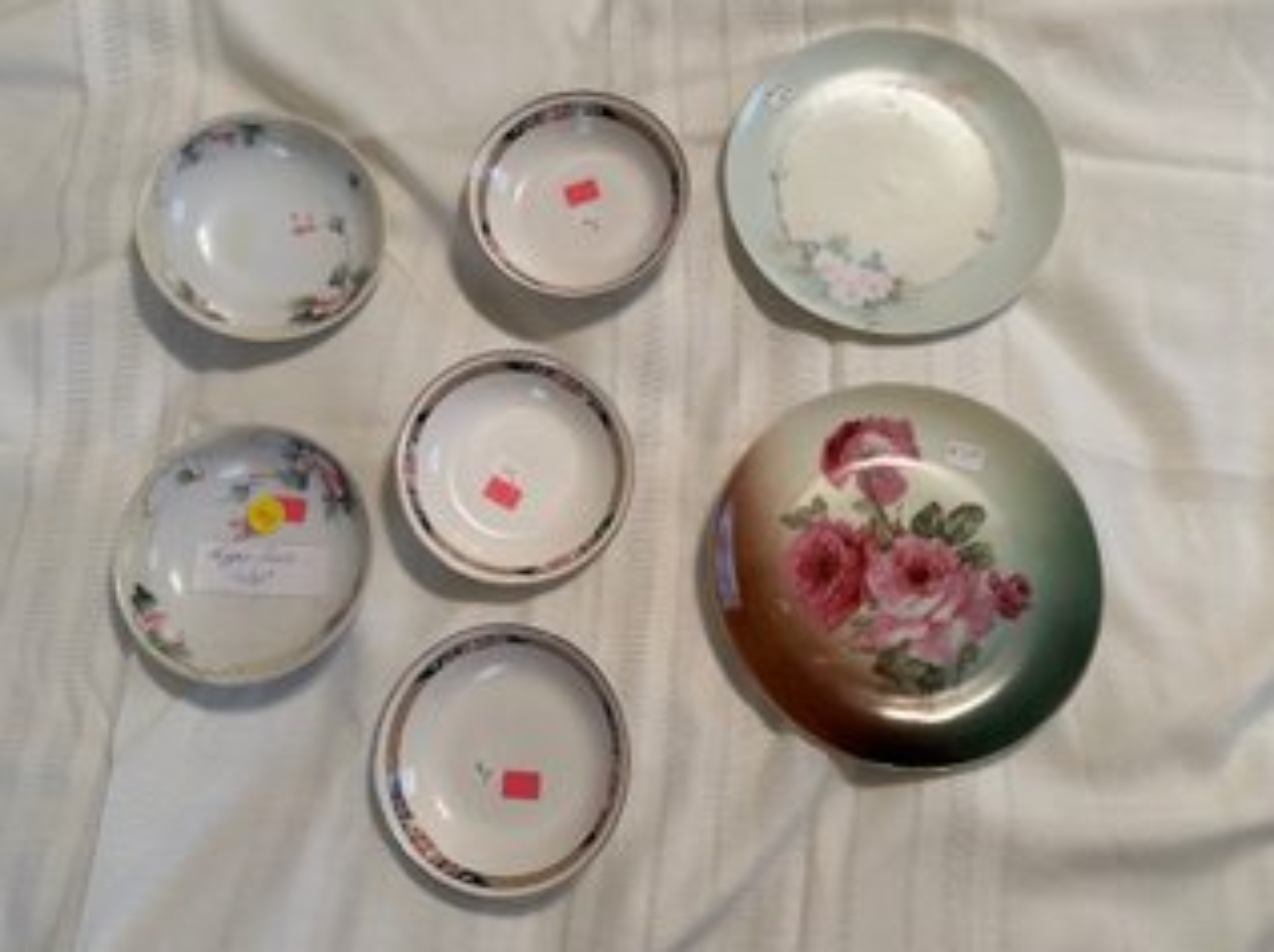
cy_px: 472
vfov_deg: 53.0
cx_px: 617
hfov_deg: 67.3
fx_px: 956
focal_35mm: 26
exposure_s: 1/120
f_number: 1.78
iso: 125
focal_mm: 6.86
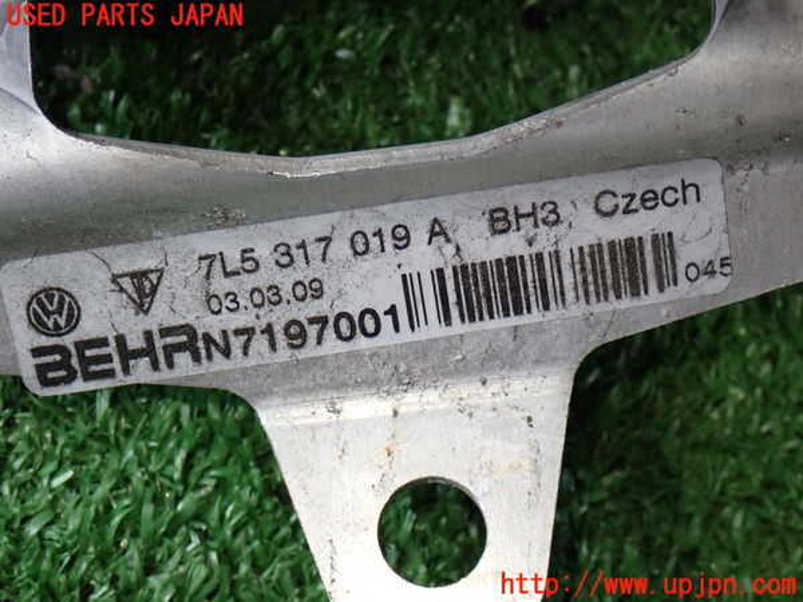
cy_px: 301
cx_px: 402
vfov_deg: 19.1
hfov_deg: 25.3
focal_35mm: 77
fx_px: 1786
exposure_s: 1/80
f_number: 4.1
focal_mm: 13.65
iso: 400
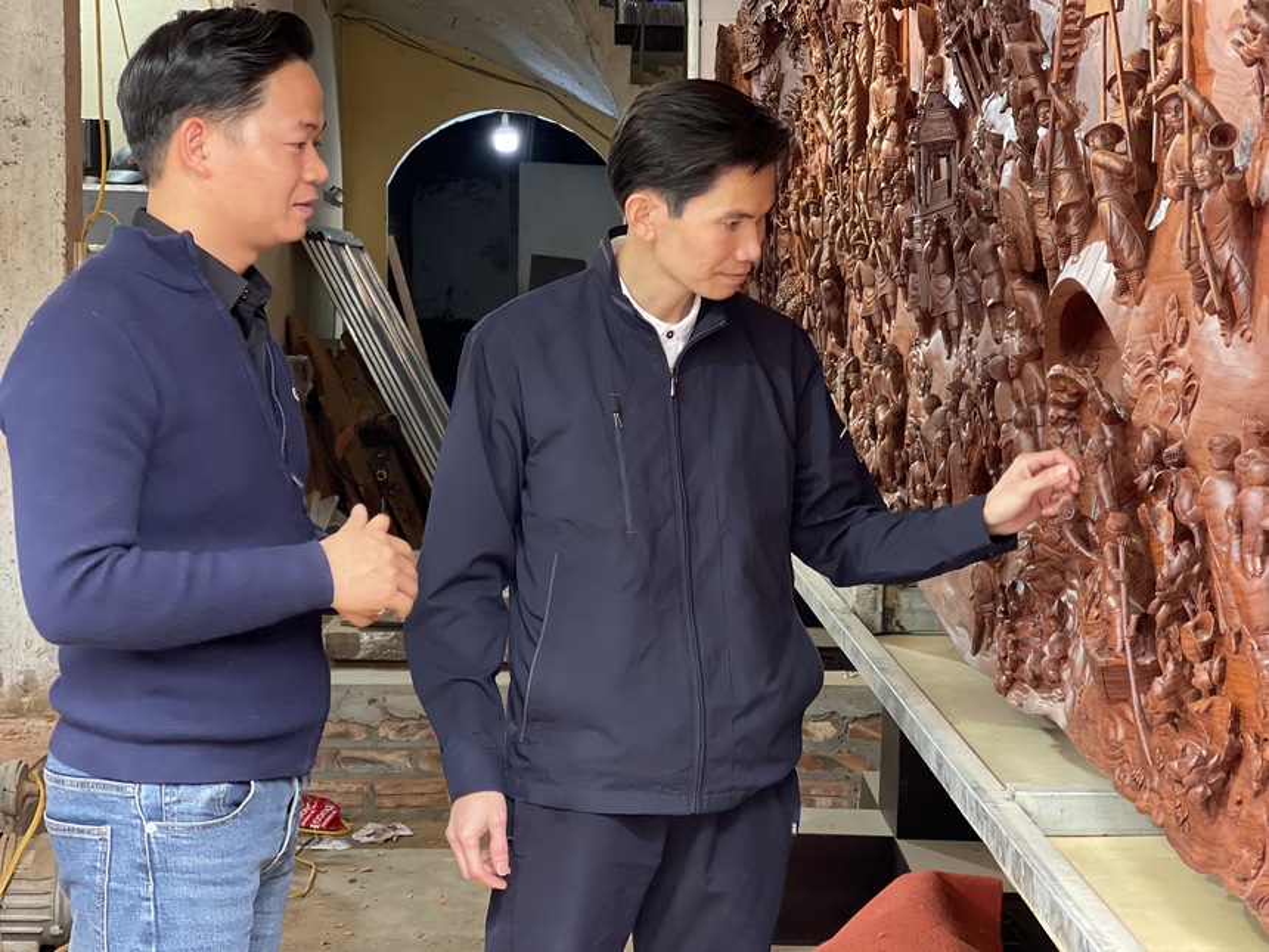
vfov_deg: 22.9
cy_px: 476
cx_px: 634
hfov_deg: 30.3
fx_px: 2346
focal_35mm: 64
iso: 200
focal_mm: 7.5
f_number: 2.2
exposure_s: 1/100
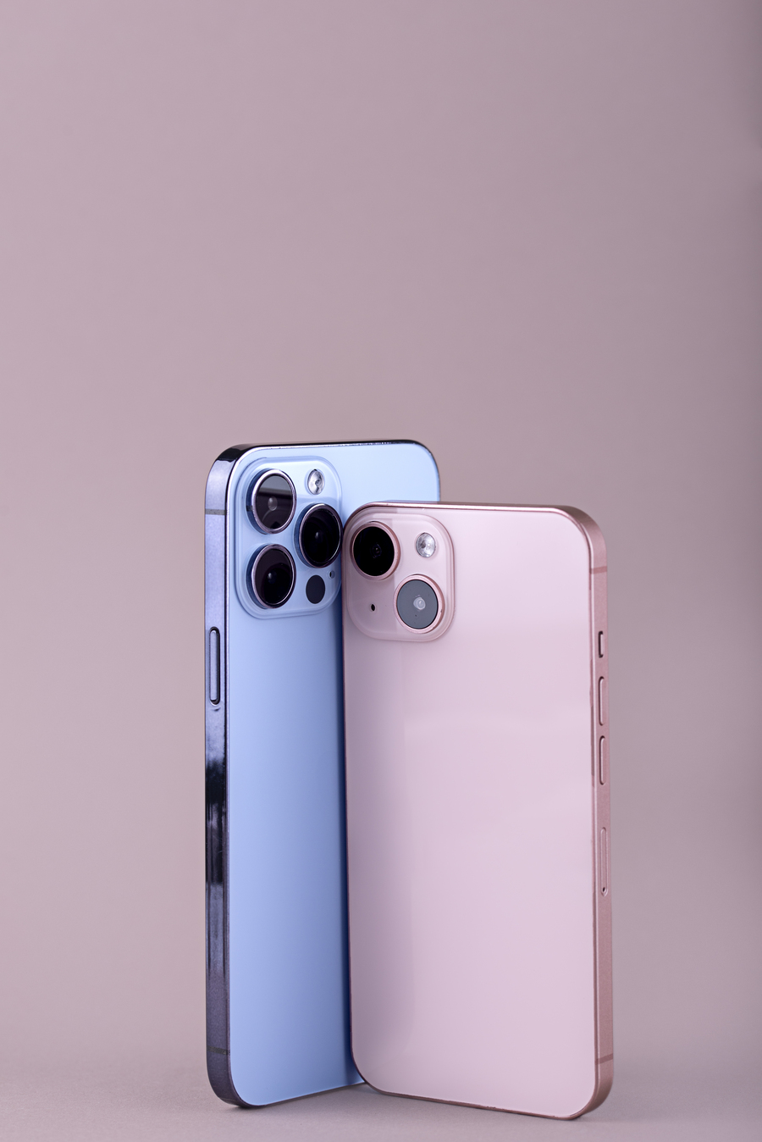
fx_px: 3330
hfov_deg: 13.1
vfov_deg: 19.4
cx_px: 381
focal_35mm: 105
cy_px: 571
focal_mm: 105
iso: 100
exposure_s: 1/100
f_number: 9
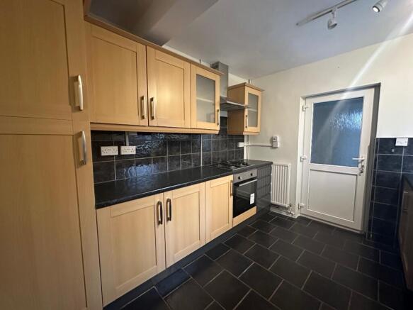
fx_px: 167
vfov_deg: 85.7
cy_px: 155
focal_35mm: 14
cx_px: 206
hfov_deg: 102.1
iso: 1250
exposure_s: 1/50
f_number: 2.2
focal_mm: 2.22
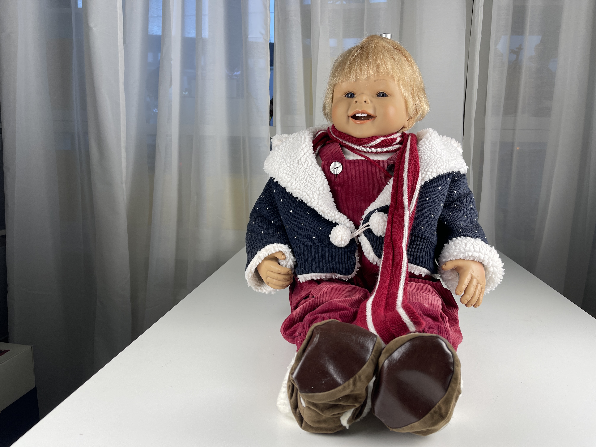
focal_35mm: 25
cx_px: 298
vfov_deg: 54.9
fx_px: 430
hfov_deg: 69.4
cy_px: 224
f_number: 1.6
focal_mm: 5.1
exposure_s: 1/100
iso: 40
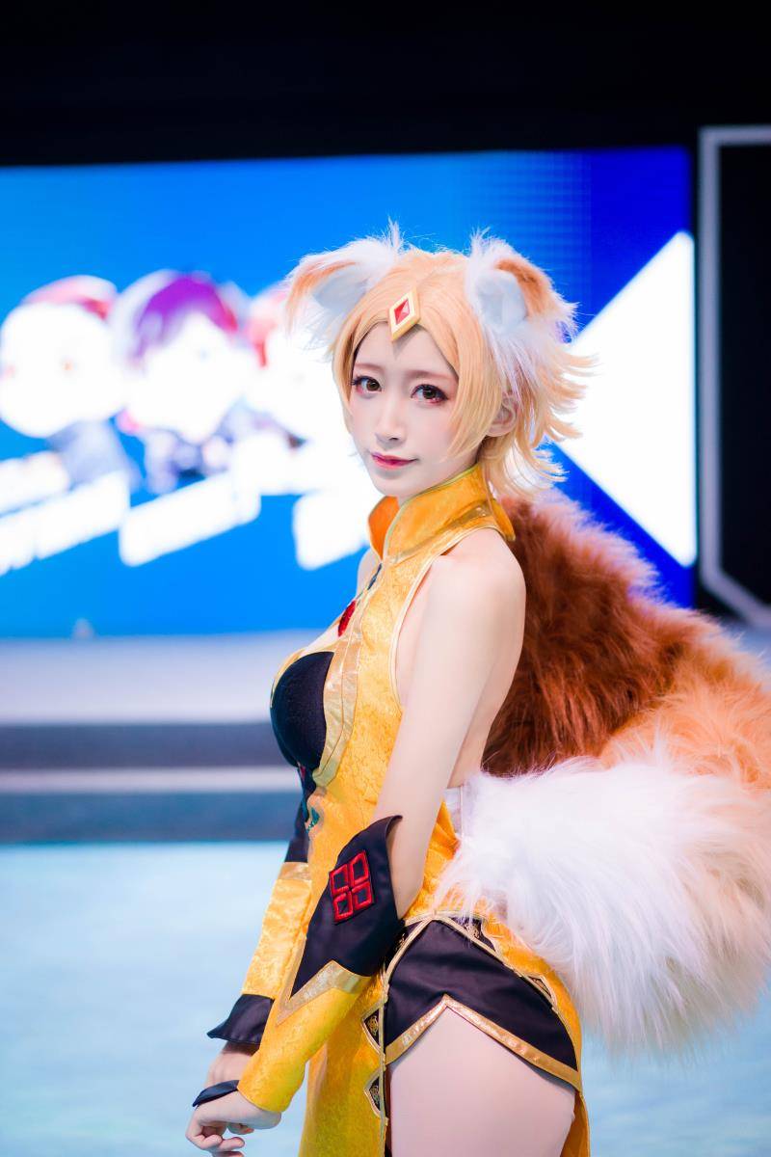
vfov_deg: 36.2
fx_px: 1767
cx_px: 386
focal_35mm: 55
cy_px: 578
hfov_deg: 24.6
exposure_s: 1/320
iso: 1000
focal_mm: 55
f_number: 1.8
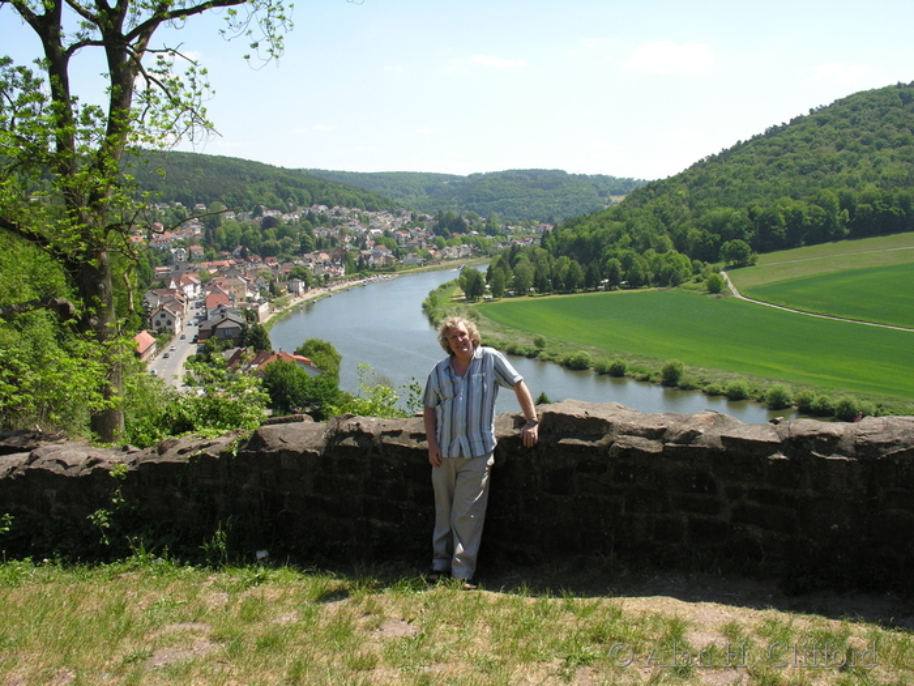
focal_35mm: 35
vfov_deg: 40.7
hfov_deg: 52.6
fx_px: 924
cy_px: 343
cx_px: 457
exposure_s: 1/275
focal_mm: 8.9
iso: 100
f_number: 6.3
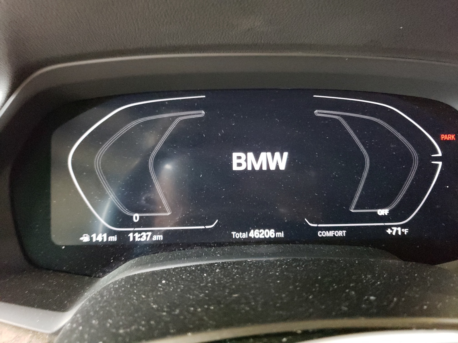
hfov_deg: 67.3
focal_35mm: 26
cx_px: 229
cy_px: 172
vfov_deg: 53.1
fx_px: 344
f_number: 1.5
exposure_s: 1/24
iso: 972
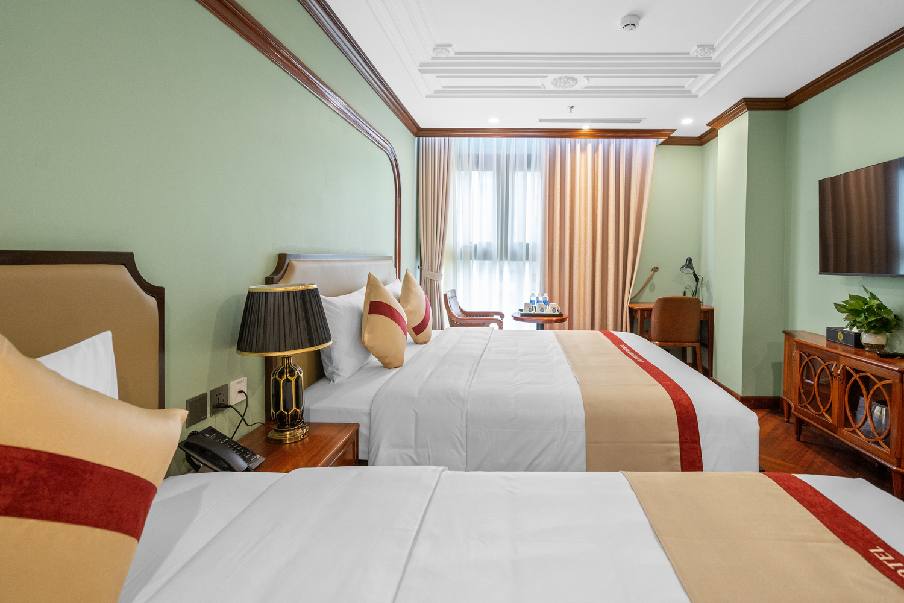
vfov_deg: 73.7
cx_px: 452
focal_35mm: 16
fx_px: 402
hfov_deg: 96.7
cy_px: 302
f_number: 4
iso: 1000
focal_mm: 16
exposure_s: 1/100
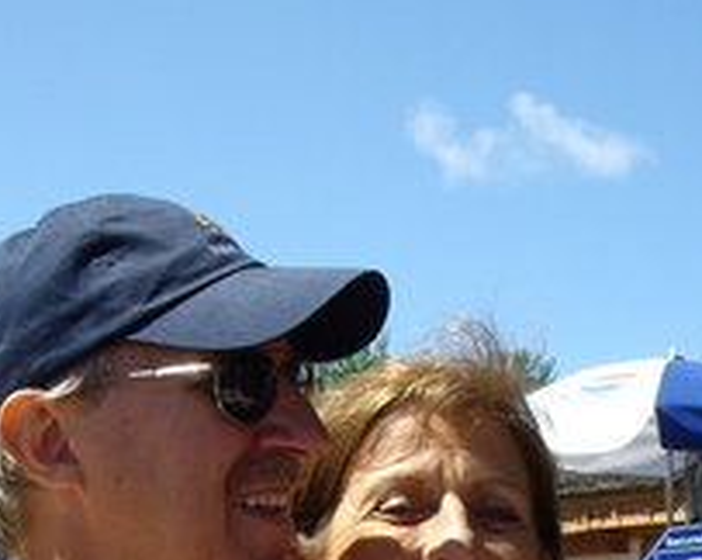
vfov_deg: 12.9
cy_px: 629
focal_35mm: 117
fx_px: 2429
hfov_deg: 16.4
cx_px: 360
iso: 50
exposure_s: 1/250
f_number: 4.3
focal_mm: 6.2
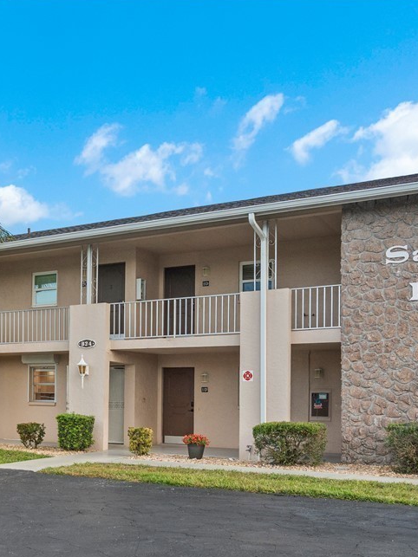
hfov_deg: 36.4
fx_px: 628
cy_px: 308
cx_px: 134
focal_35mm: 39
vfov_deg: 47.8
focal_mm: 16
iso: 400
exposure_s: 1/400
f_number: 8
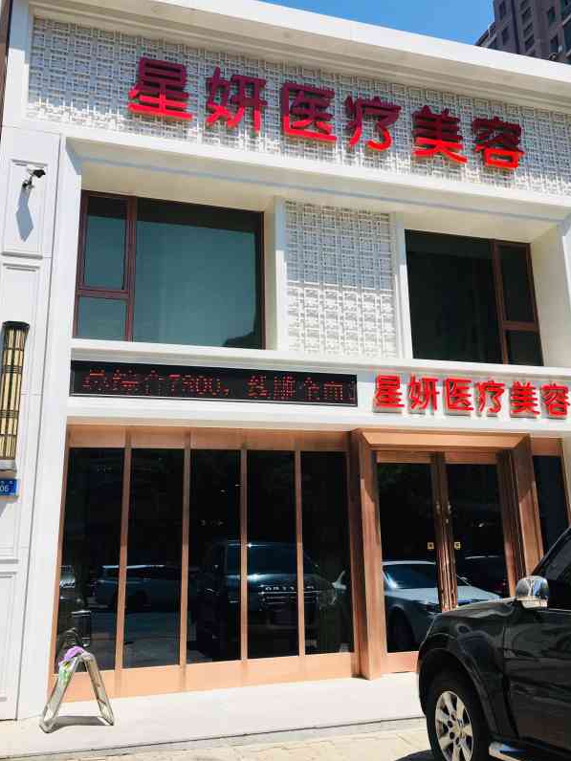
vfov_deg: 53.8
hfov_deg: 41.8
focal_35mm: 34
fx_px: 748
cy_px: 338
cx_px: 302
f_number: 2.2
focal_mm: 4.15
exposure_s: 1/1972
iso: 25
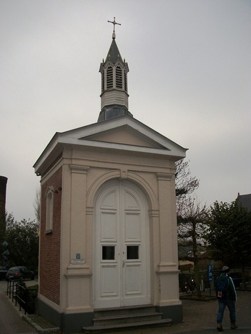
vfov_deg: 53.9
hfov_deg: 41.8
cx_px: 121
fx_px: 329
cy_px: 174
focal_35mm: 34
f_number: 2.9
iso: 80
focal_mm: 5.7
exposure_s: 1/1000
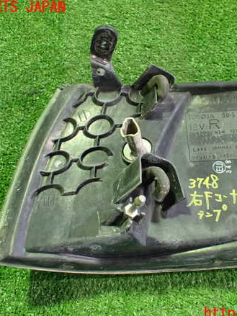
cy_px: 161
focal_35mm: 41
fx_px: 374
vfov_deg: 45.8
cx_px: 151
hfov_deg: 34.9
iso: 1250
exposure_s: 1/30
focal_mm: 5.4
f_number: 2.3
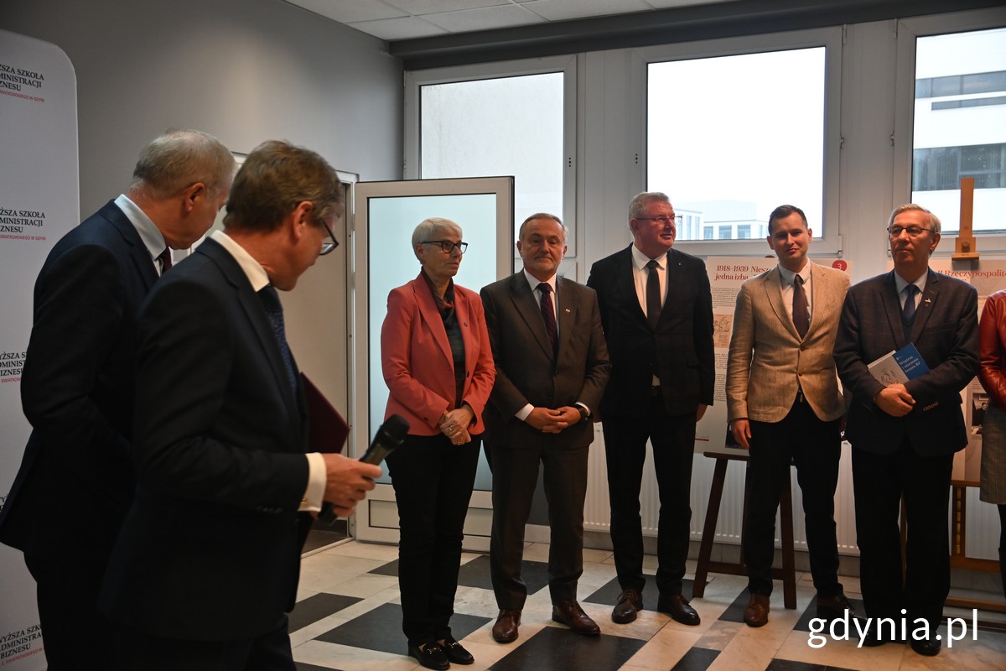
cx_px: 503
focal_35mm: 39
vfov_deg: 34.2
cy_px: 336
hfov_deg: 49.6
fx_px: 1090
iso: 720
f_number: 3.2
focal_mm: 26
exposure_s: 1/125
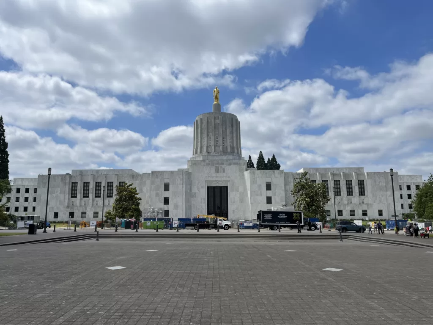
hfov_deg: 67.3
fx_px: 325
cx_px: 216
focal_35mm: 26
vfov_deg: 53.1
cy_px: 162
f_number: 1.6
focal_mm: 5.1
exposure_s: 1/6494
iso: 50
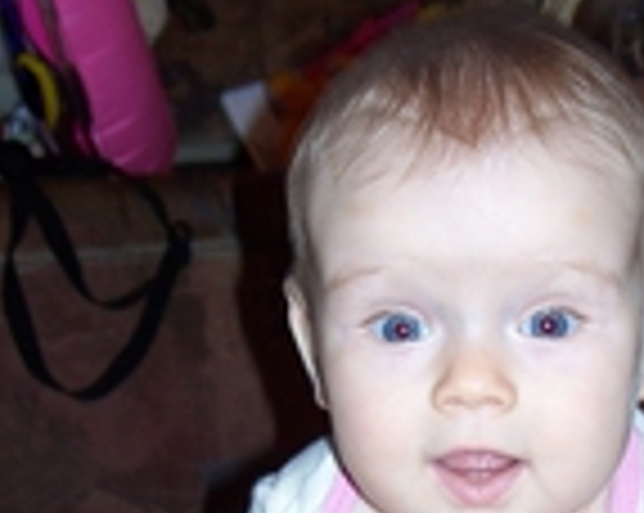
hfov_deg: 16.8
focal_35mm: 114
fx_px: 2170
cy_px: 562
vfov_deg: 13.2
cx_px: 464
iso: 125
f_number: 2.8
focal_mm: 7.8
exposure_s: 1/60
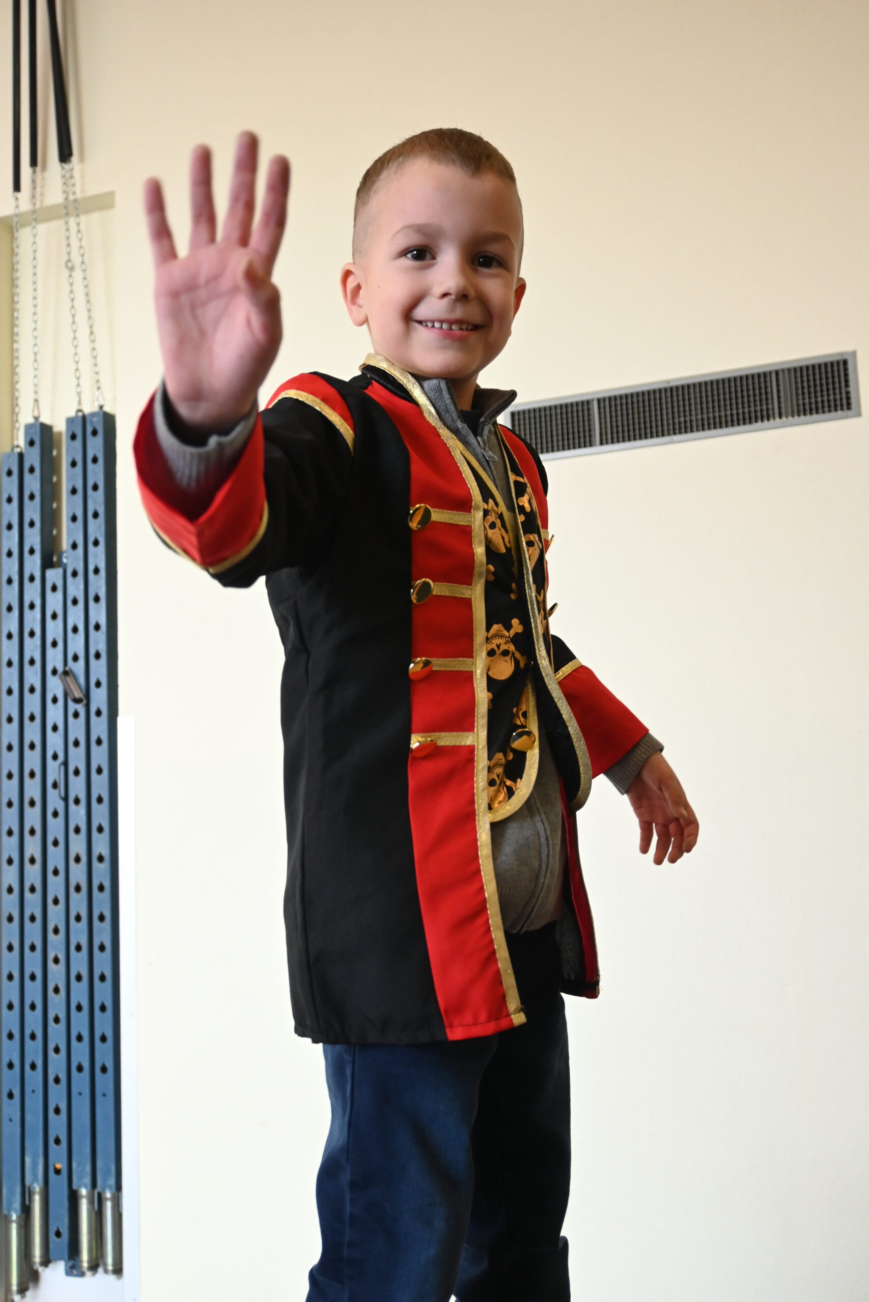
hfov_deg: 39.2
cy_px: 651
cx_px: 434
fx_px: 1222
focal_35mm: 34
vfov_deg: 56.1
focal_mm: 22.5
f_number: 4
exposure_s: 1/125
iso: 640
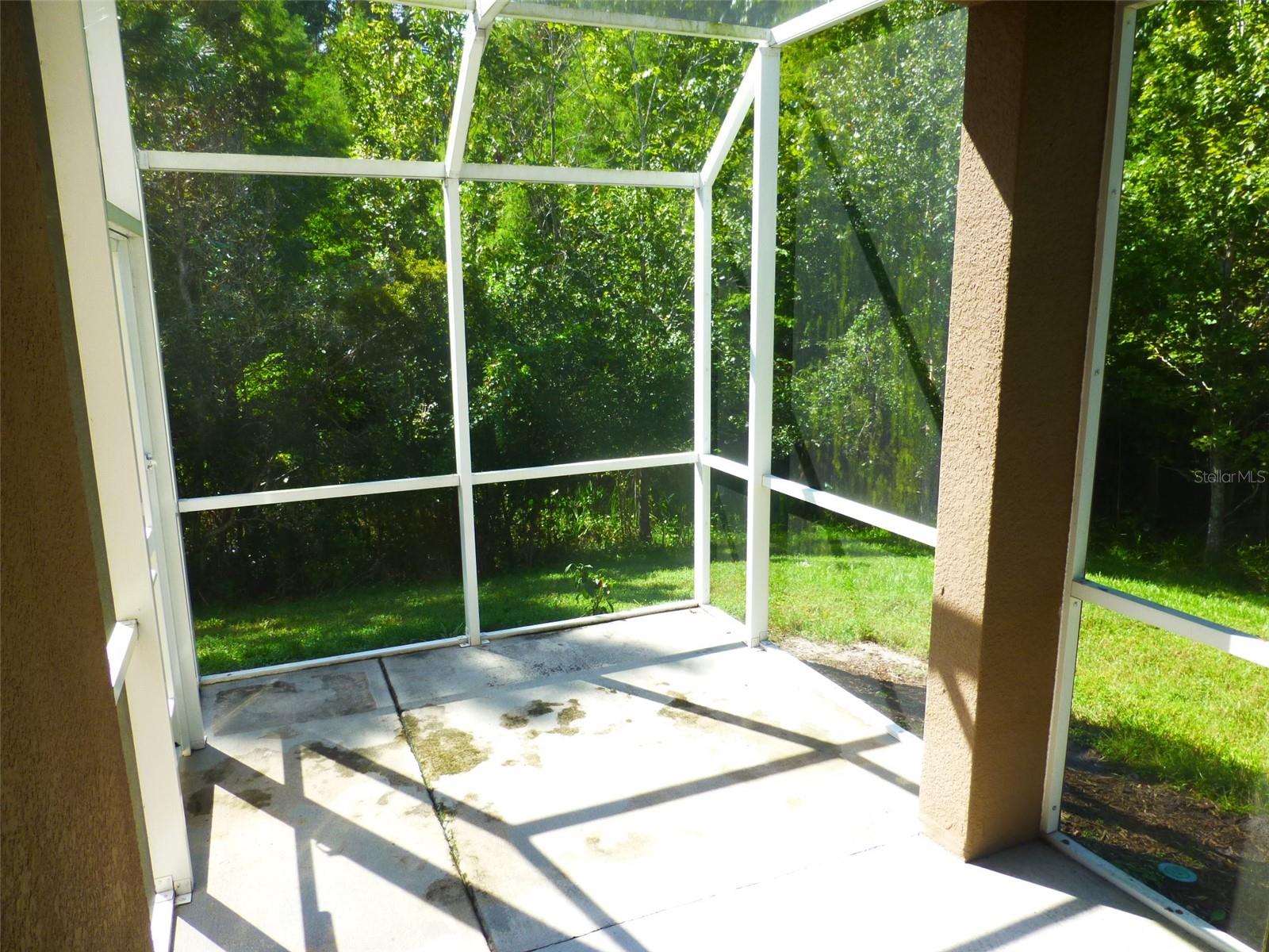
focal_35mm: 24
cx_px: 634
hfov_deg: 71.6
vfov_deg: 56.8
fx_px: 880
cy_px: 476
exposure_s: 1/125
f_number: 4
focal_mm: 4.3
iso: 100
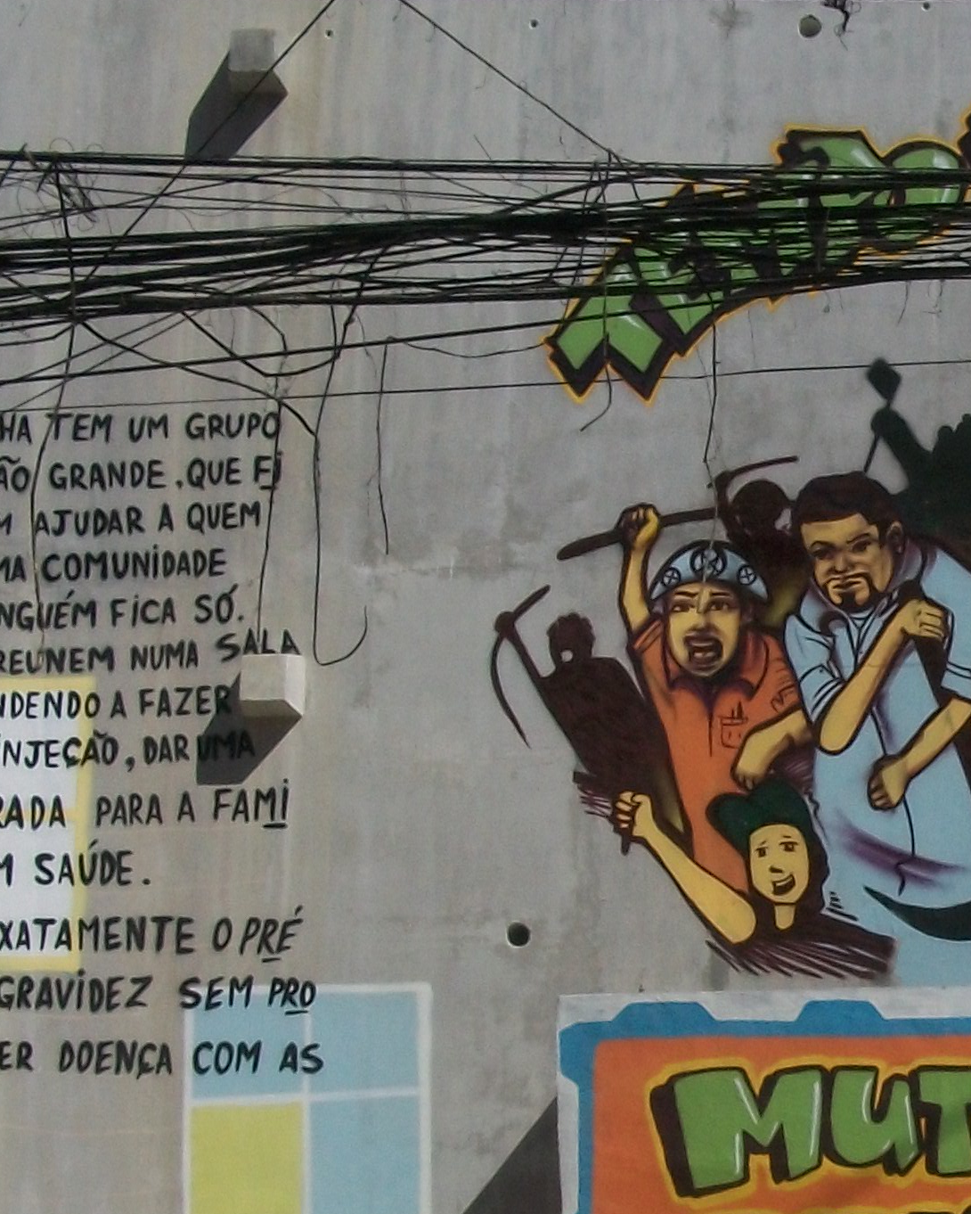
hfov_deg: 17.6
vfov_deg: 22.4
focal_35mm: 84
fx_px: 3017
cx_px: 1071
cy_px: 1005
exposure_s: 1/1000
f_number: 5.5
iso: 80
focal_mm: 5.7
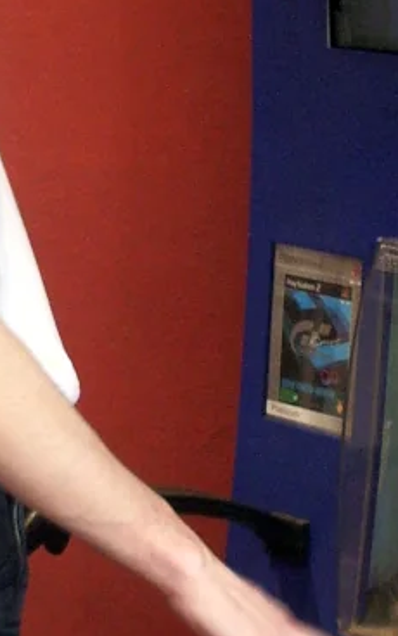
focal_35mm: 129
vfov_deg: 16.2
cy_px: 311
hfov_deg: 10.2
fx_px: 2239
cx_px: 227
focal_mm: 5.8
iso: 200
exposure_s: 1/15
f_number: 2.6
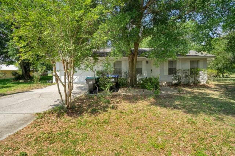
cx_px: 118
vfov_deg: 73.7
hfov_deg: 96.8
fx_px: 104
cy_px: 78
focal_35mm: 16
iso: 100
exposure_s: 1/100
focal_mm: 16
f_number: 9
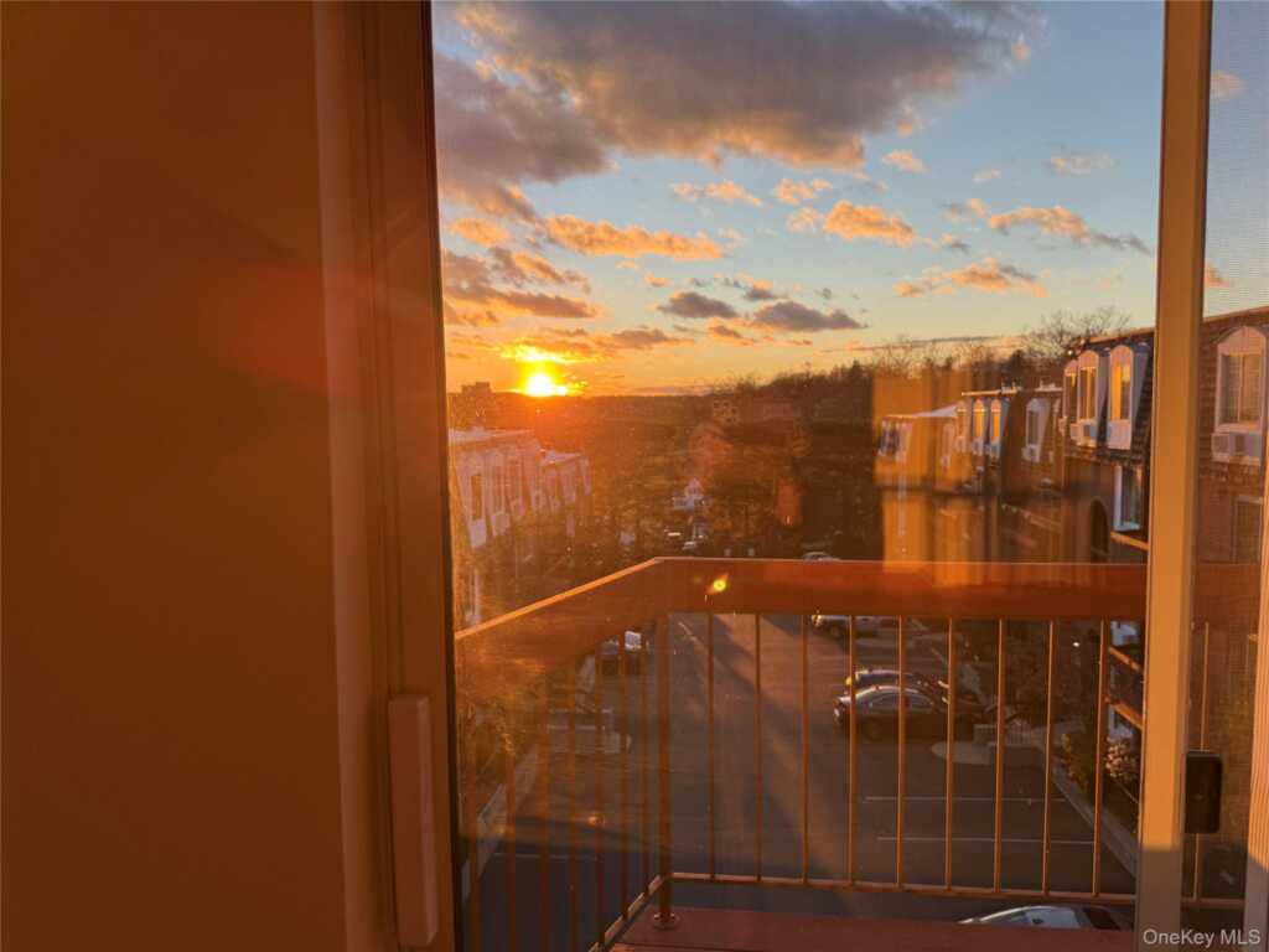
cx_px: 634
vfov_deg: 56.8
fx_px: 880
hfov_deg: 71.6
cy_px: 476
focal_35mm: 24
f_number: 1.78
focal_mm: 6.76
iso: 80
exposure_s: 1/992
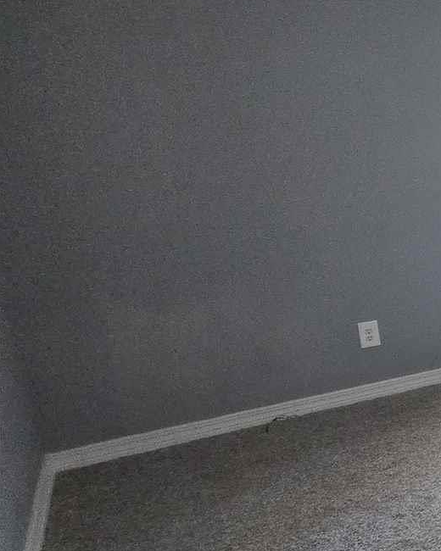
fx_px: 653
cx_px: 867
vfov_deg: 45.8
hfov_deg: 19.9
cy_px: 298
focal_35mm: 40
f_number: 2.2
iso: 400
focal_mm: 2.2
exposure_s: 1/60
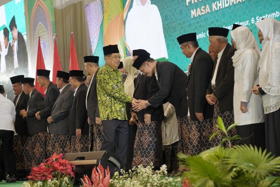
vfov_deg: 12.2
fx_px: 875
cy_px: 94
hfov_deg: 18.2
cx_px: 140
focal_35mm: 112
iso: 1250
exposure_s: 1/200
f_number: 2.8
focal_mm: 75
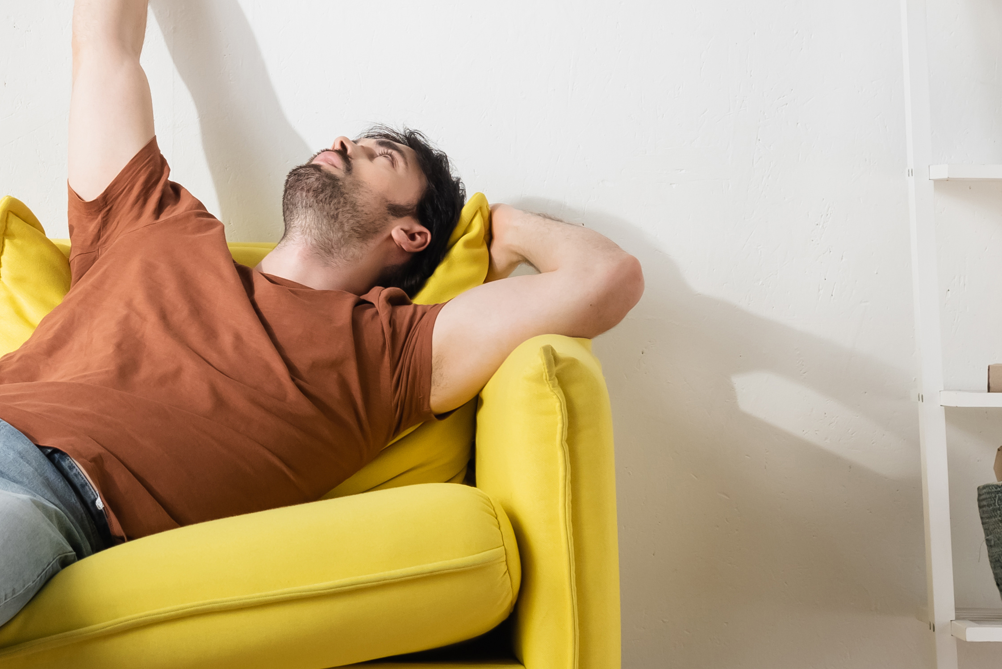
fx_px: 4566
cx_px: 94
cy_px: -21
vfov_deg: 8.3
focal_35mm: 164
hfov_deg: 12.4
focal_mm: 50
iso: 200
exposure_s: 1/200
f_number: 5.6
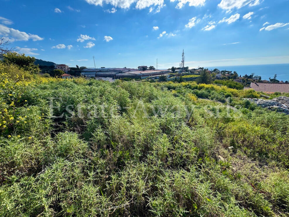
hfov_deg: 102.1
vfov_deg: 85.7
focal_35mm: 14
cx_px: 144
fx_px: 117
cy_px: 108
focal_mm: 2.22
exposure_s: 1/1217
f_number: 2.2
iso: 50
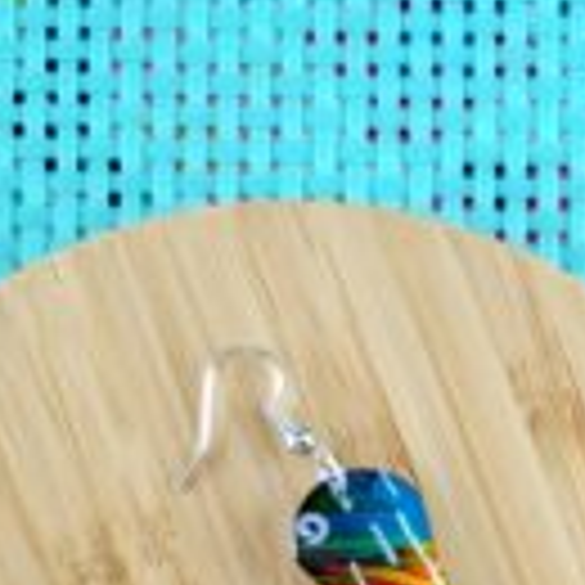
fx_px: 1300
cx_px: 603
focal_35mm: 68
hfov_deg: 24.1
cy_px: 657
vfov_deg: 23.6
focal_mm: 6.7
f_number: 1.8
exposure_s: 1/40
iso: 320
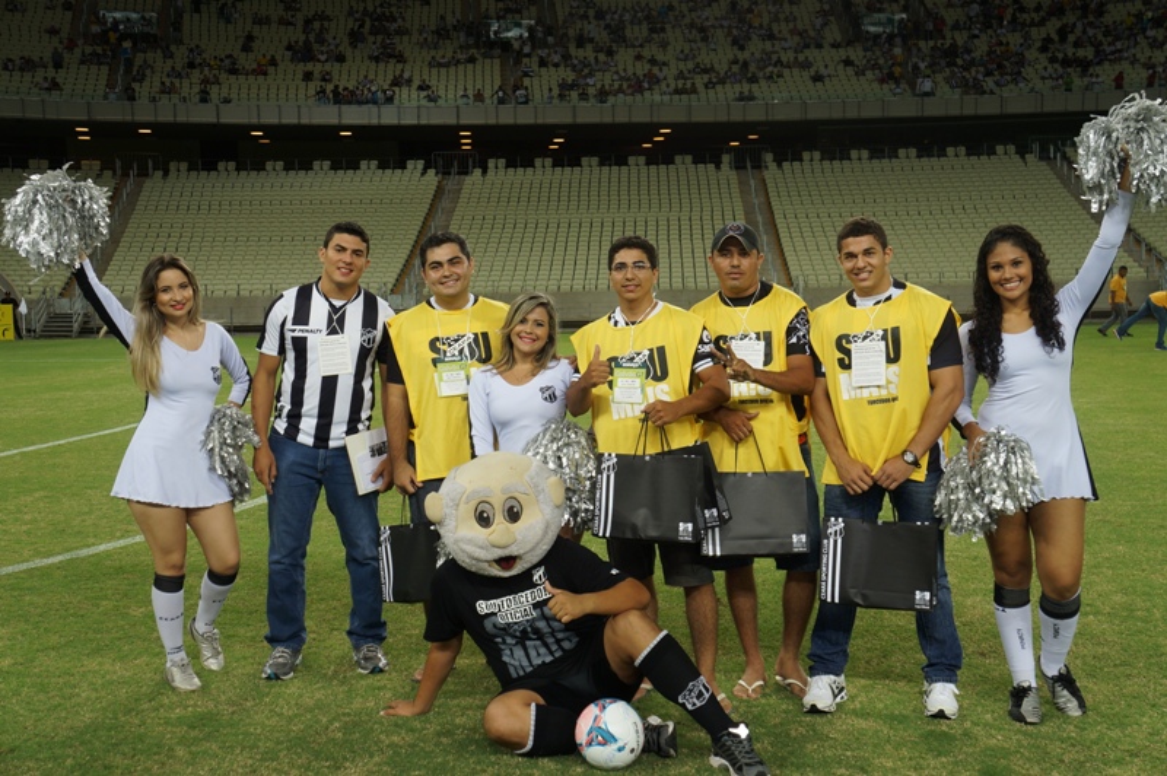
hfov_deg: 42.4
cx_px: 584
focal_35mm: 46
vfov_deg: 28.9
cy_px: 388
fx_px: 1506
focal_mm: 31
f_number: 6.3
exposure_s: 1/100
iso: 200
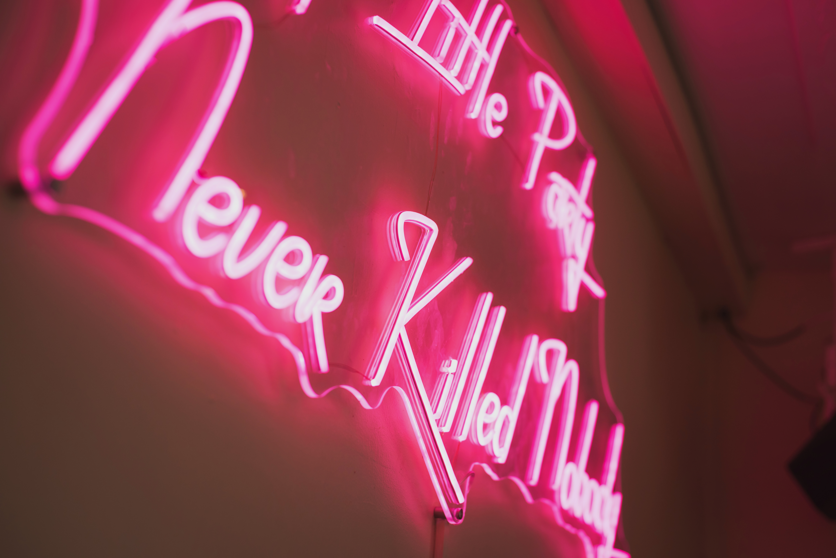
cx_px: 418
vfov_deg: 27.0
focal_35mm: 50
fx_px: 1161
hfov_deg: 39.6
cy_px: 279
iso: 500
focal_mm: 50
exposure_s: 1/640
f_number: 2.8
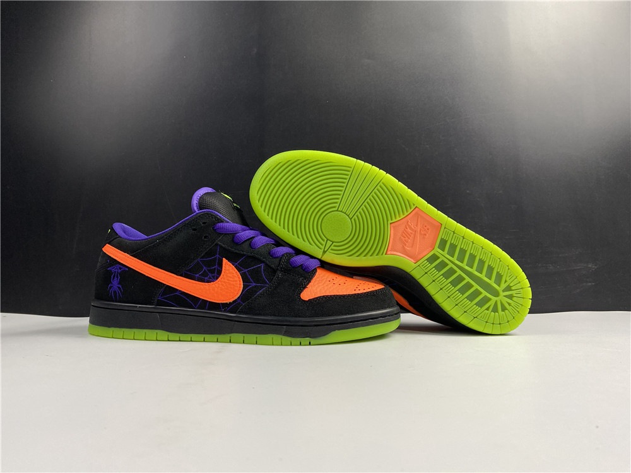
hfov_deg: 67.3
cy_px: 236
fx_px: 474
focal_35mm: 26
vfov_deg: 53.1
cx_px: 316
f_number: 1.8
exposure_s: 1/100
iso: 64
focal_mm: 4.25
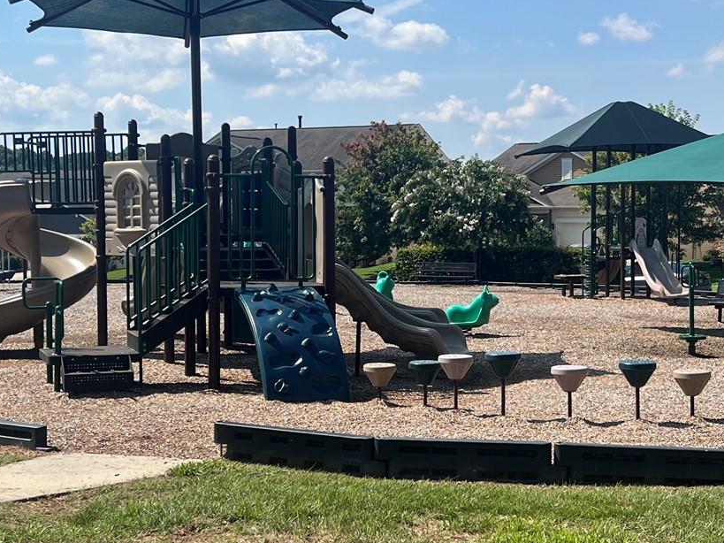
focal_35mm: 65
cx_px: 411
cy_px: 294
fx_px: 1359
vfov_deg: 22.6
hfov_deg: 29.8
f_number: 1.5
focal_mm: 5.7
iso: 50
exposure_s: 1/5076
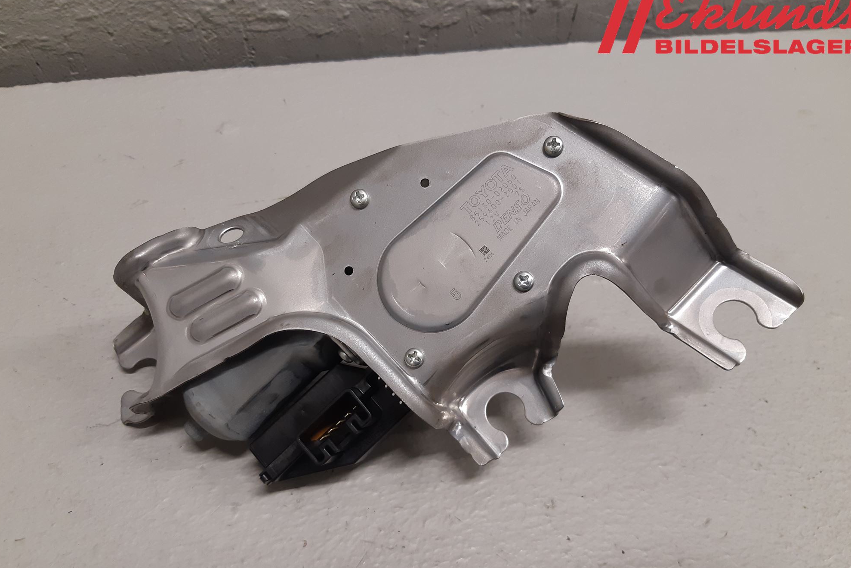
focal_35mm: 28
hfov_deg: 65.5
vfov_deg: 46.3
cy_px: 311
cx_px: 421
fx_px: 662
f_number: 1.7
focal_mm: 3.93
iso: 125
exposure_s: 1/50
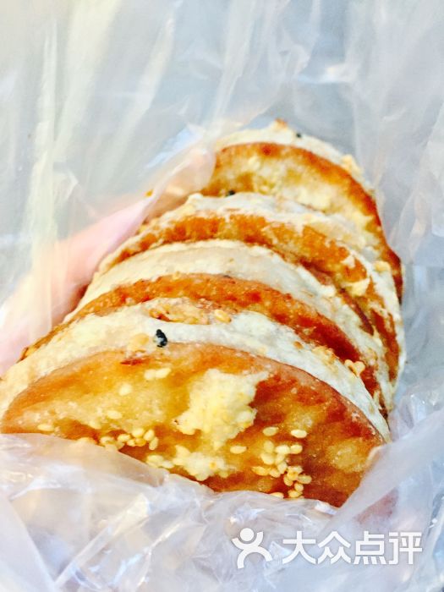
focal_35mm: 29
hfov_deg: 48.2
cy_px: 296
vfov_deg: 61.7
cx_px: 222
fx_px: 496
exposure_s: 1/33
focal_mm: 4.15
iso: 320
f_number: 2.2
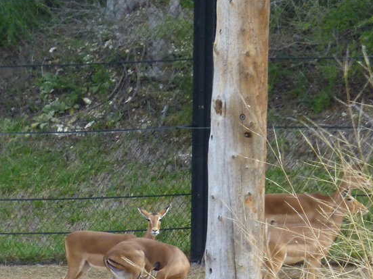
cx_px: 141
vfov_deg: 2.6
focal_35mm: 581
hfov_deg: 3.4
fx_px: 6259
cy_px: 272
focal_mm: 36
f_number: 5.9
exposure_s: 1/125
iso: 125
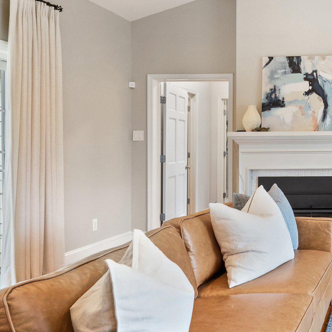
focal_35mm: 38
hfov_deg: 37.4
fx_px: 412
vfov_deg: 43.8
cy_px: 146
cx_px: 357
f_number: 8
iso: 800
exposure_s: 1/3
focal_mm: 13.5
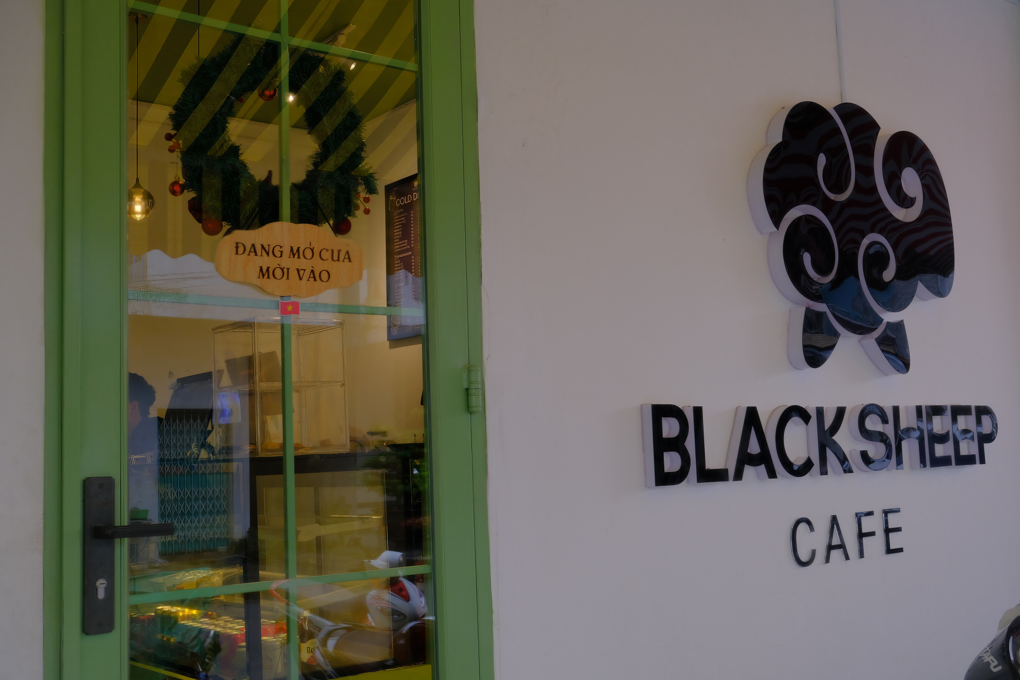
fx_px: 1077
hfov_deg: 50.7
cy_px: 340
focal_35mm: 38
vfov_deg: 35.1
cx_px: 510
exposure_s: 1/38
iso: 400
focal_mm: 25.4
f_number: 3.2
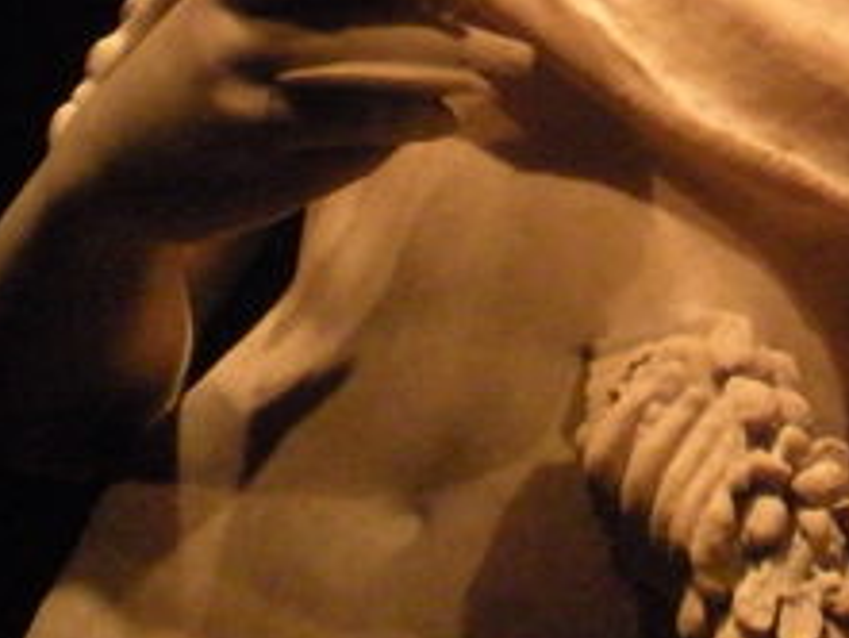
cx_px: 884
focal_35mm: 110
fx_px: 2699
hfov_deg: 17.4
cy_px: -223
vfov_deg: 13.0
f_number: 3.1
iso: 800
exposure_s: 1/147
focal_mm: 6.3
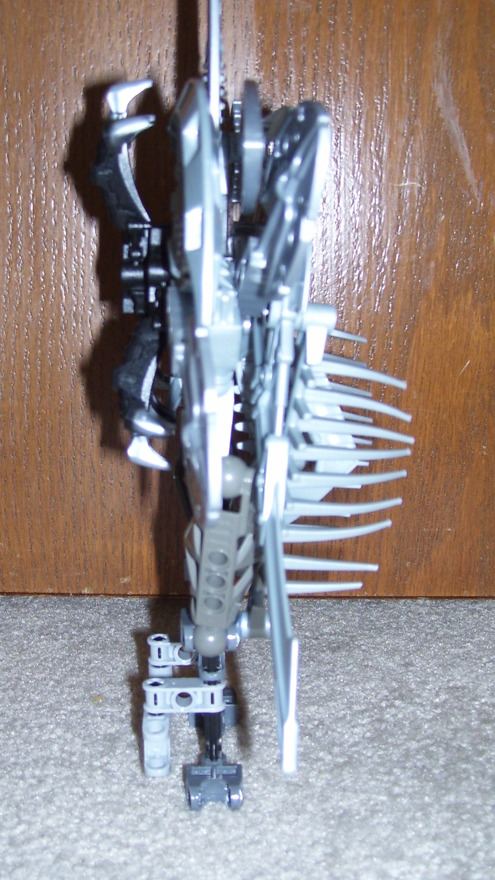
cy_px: 371
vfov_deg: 42.0
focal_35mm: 49
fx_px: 1143
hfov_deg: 24.4
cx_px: 180
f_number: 2.7
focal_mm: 6
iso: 80
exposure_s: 1/60
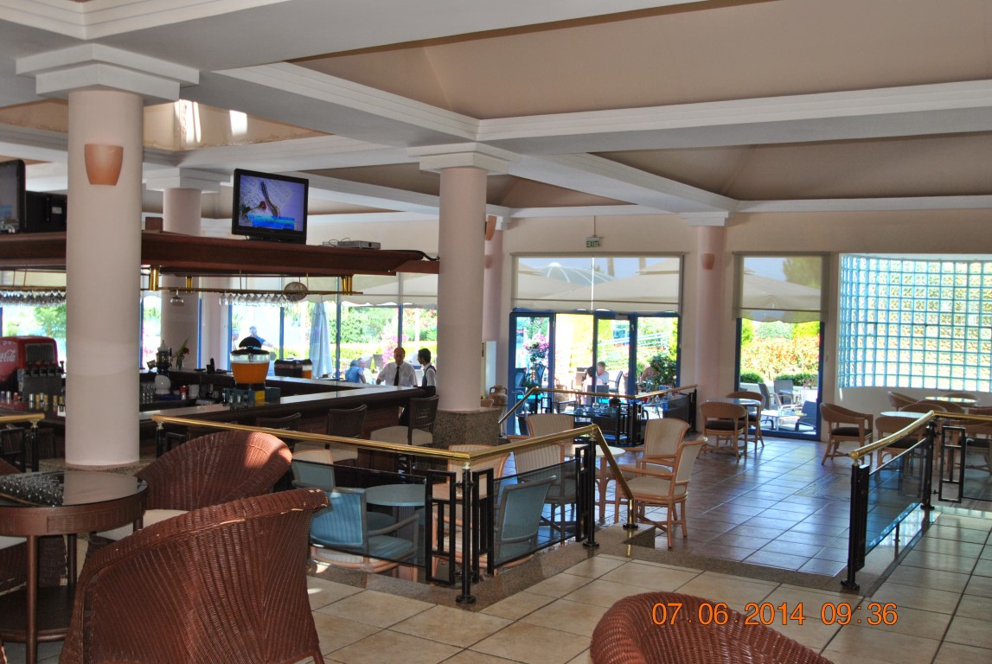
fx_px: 993
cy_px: 332
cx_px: 496
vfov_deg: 37.0
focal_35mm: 36
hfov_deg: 53.1
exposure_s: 1/80
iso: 200
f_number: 4.5
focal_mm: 24
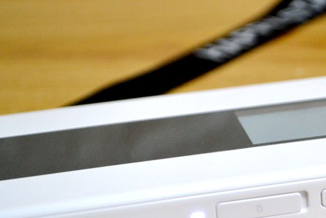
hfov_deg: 16.3
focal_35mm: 124
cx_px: 298
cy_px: 156
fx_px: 1123
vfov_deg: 11.1
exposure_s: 1/60
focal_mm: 44
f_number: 5.3
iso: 1250
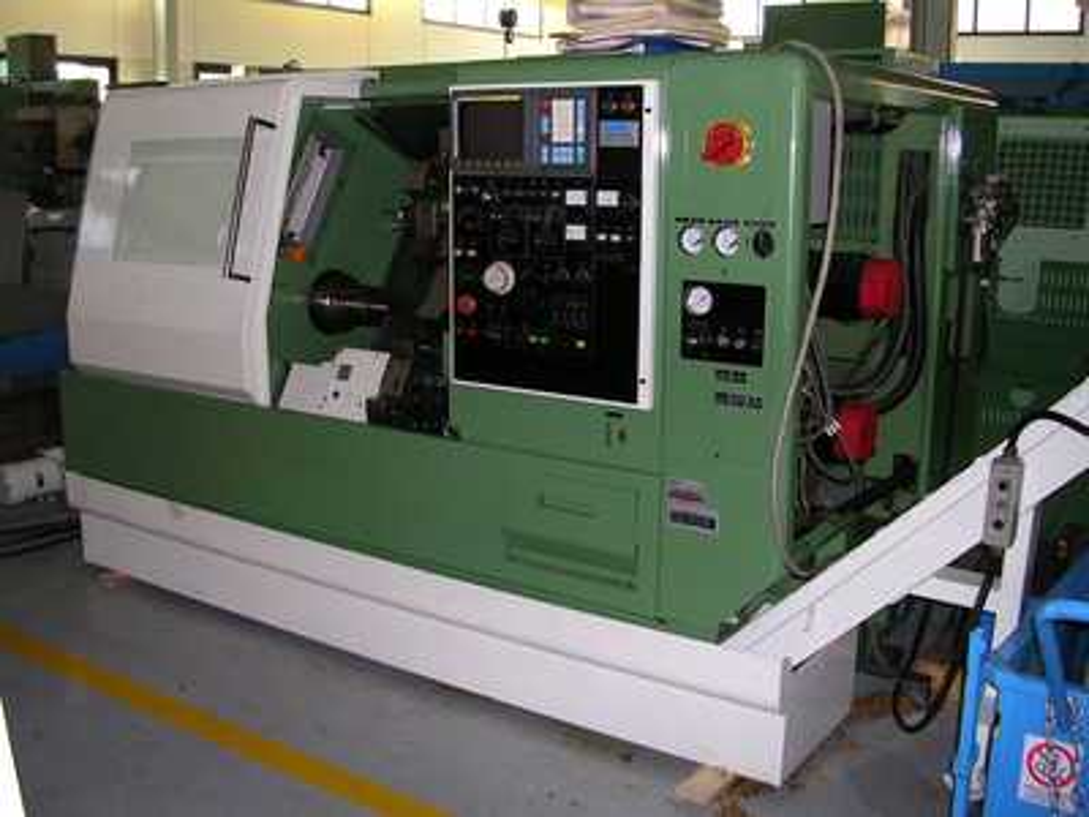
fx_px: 1195
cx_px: 544
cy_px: 408
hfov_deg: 49.0
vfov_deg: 37.7
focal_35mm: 38
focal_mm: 5.8
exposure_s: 1/60.1
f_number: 2.8
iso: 93
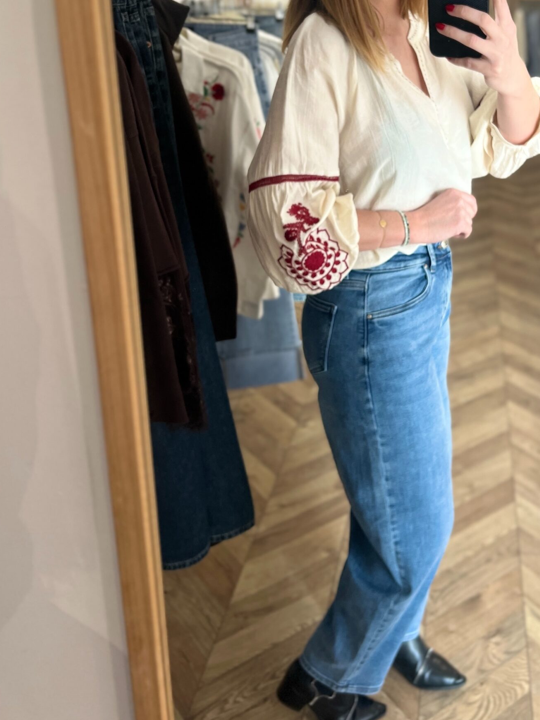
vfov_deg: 48.2
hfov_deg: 37.1
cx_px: 383
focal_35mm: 38
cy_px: 242
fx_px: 790
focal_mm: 5.7
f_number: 1.5
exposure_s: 1/50
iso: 100
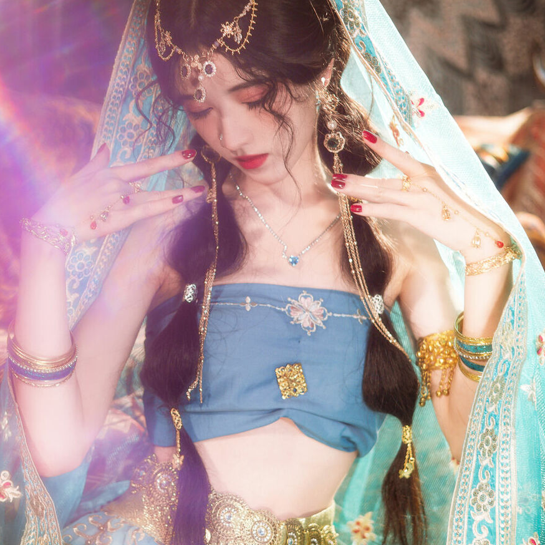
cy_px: 292
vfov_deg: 23.1
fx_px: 1336
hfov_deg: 23.1
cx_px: 251
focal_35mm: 75
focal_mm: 50
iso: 640
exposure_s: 1/200
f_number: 2.2
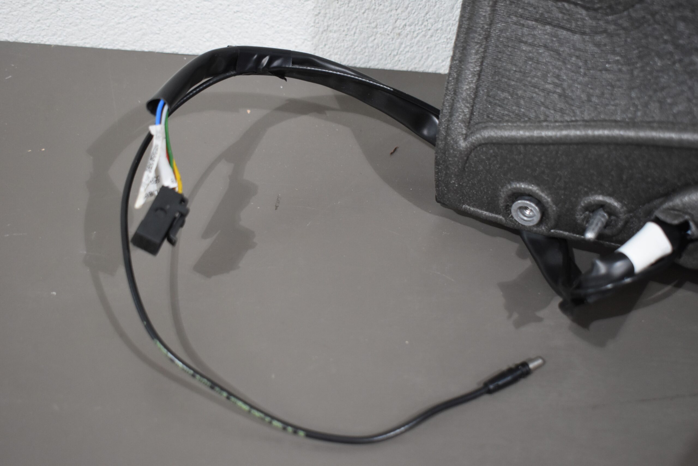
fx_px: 1047
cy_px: 233
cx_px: 349
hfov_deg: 36.9
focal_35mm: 54
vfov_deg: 25.1
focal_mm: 36
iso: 1100
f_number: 4.8
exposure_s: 1/125
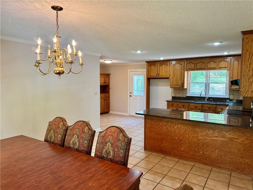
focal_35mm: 24
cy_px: 95
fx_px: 175
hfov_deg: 71.6
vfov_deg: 56.8
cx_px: 126
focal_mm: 6.76
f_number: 1.78
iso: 160
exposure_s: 1/120
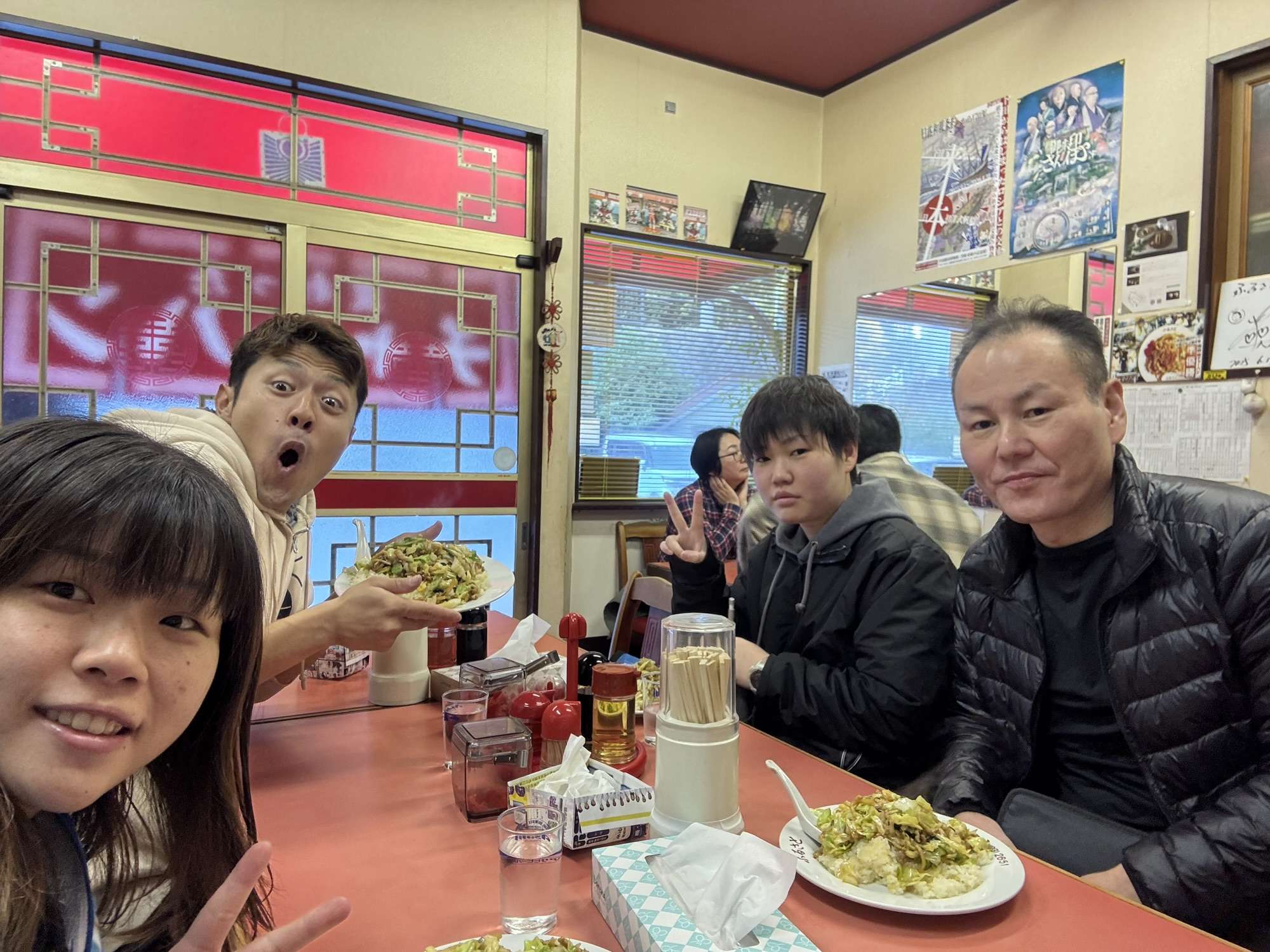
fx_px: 844
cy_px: 476
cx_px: 635
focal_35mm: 23
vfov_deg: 58.9
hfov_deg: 73.9
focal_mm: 2.69
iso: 200
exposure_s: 1/50
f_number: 1.9
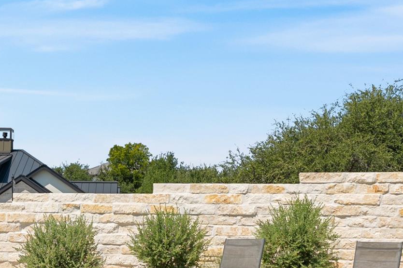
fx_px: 907
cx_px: 66
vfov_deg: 16.6
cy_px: 248
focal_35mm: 81
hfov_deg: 24.6
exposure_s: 1/40
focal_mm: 33
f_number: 9
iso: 100
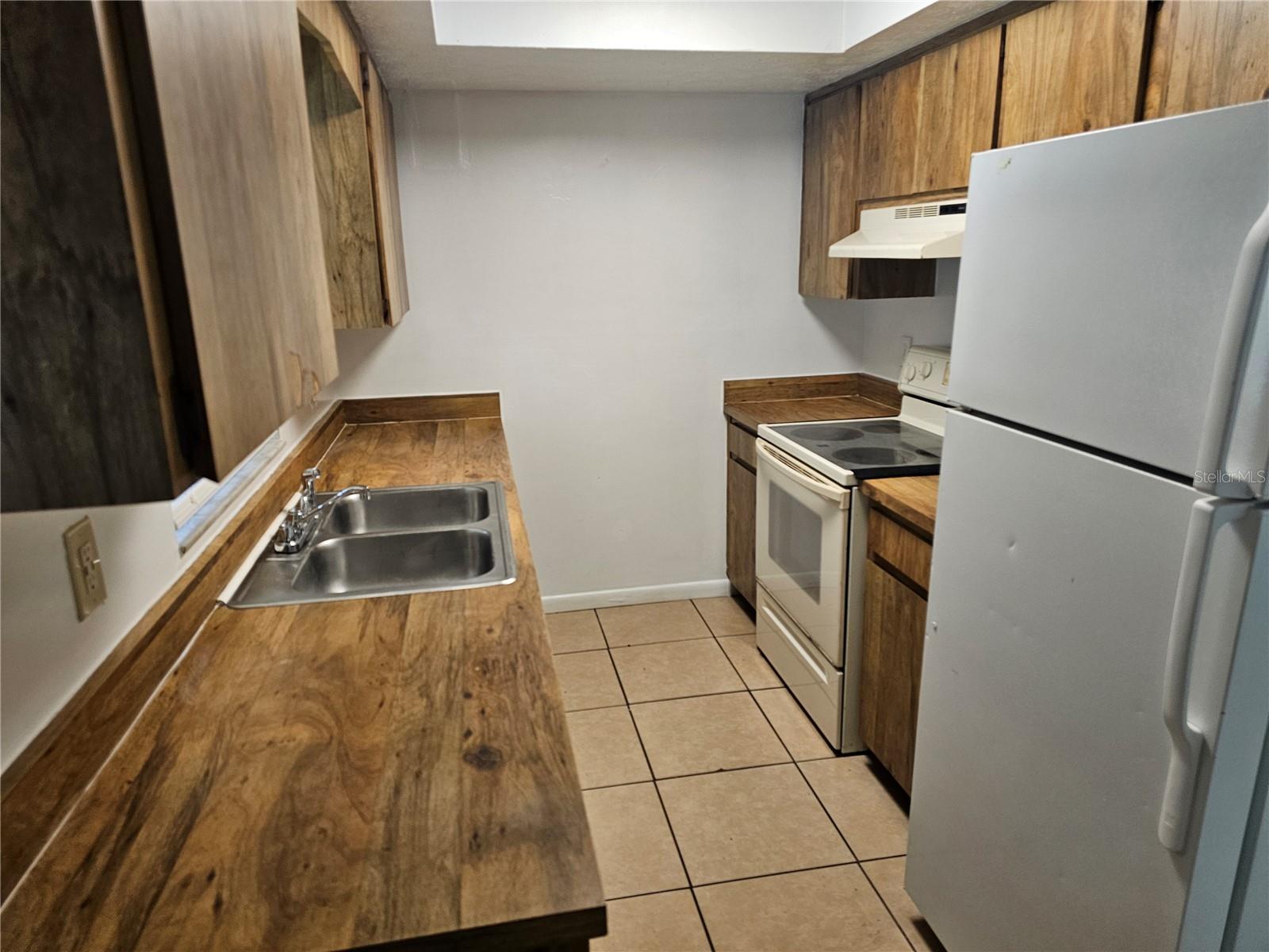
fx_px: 843
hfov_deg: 73.9
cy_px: 476
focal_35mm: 23
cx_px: 634
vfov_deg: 58.9
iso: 250
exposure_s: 1/120
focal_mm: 6.3
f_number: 1.7
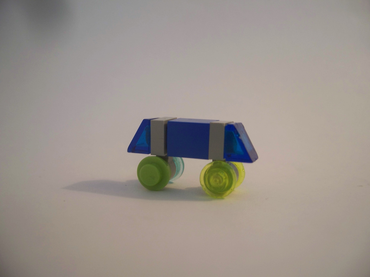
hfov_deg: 50.1
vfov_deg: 38.7
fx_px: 395
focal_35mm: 37
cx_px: 185
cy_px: 138
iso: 200
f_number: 2.8
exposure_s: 1/30
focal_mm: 7.8
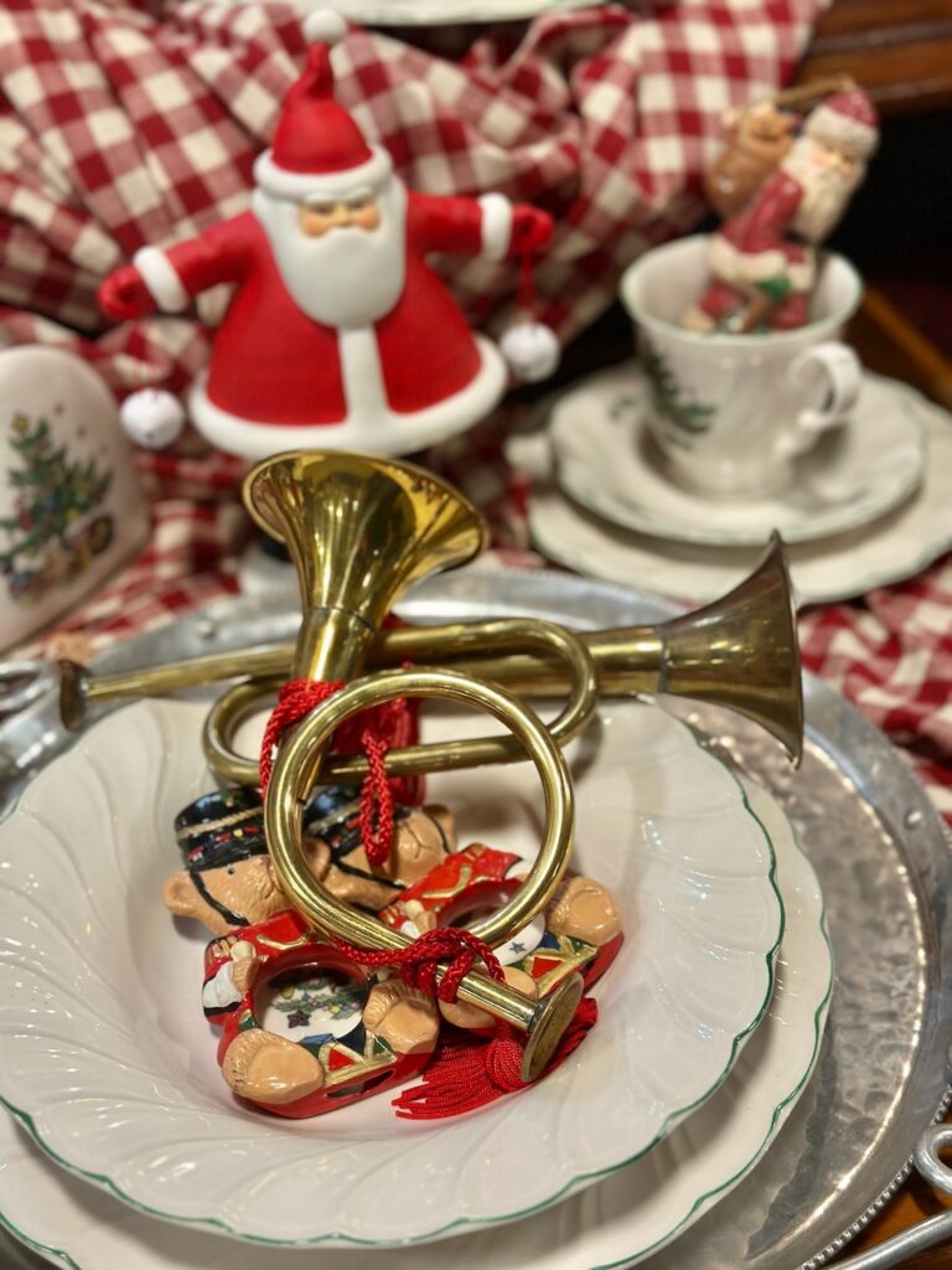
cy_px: 635
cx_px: 476
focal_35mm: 48
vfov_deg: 39.7
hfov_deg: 30.3
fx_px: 1760
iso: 160
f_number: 1.78
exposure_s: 1/60
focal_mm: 6.86
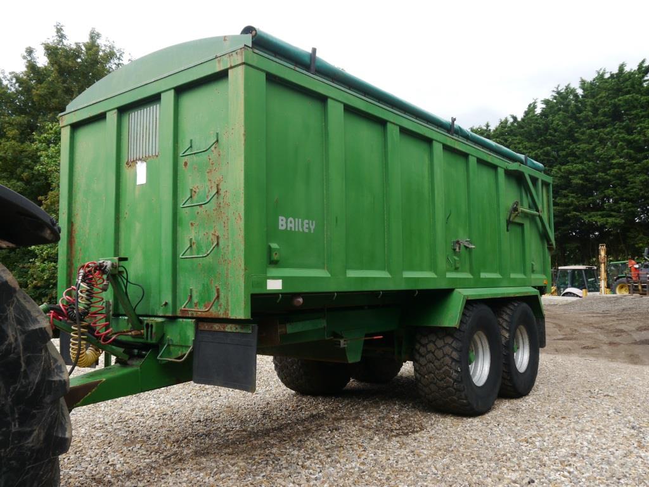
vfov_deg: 44.2
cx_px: 324
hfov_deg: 56.8
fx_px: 600
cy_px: 244
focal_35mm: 32
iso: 160
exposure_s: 1/250
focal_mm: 16
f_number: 5.6
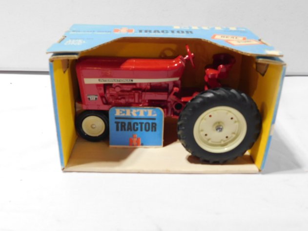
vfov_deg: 39.6
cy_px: 116
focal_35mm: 36
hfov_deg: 51.4
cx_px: 154
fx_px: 320
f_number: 3.5
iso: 250
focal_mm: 6.3
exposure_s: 1/30
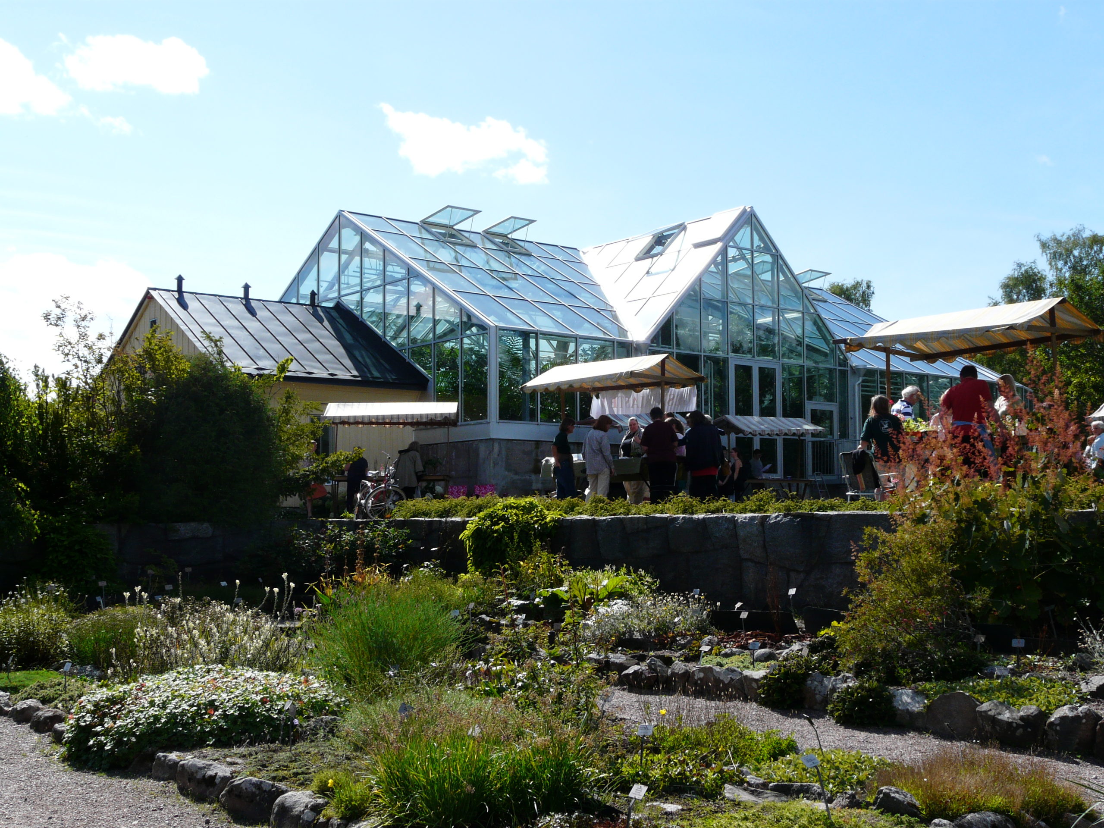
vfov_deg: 33.6
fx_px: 1371
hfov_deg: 43.9
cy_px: 414
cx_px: 552
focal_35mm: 43
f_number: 5.6
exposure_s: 1/400
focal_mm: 7
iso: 100
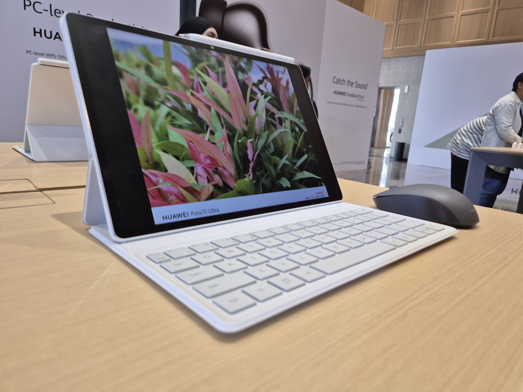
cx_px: 262
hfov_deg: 73.9
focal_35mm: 23
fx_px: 347
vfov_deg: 58.9
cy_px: 196
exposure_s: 1/100
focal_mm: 5.4
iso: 125
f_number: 1.8
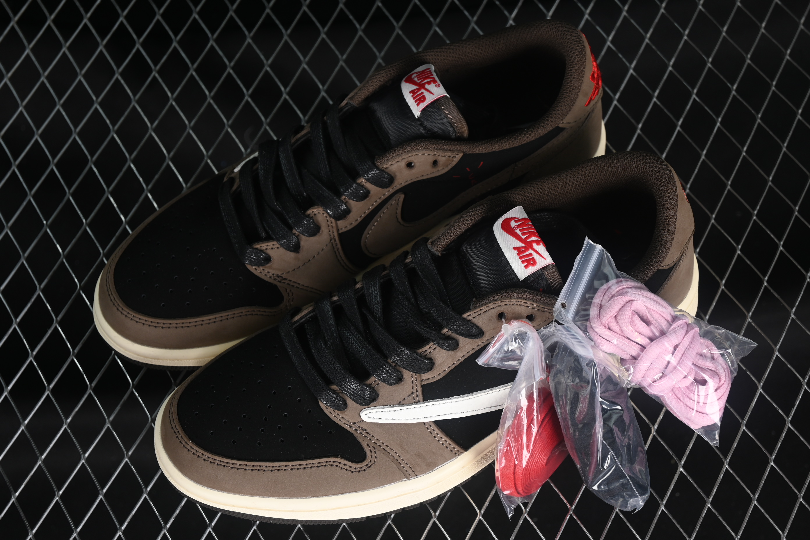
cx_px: 405
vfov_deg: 18.2
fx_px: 1687
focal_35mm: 75
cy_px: 270
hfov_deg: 27.0
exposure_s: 1/50
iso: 160
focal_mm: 50
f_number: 6.3
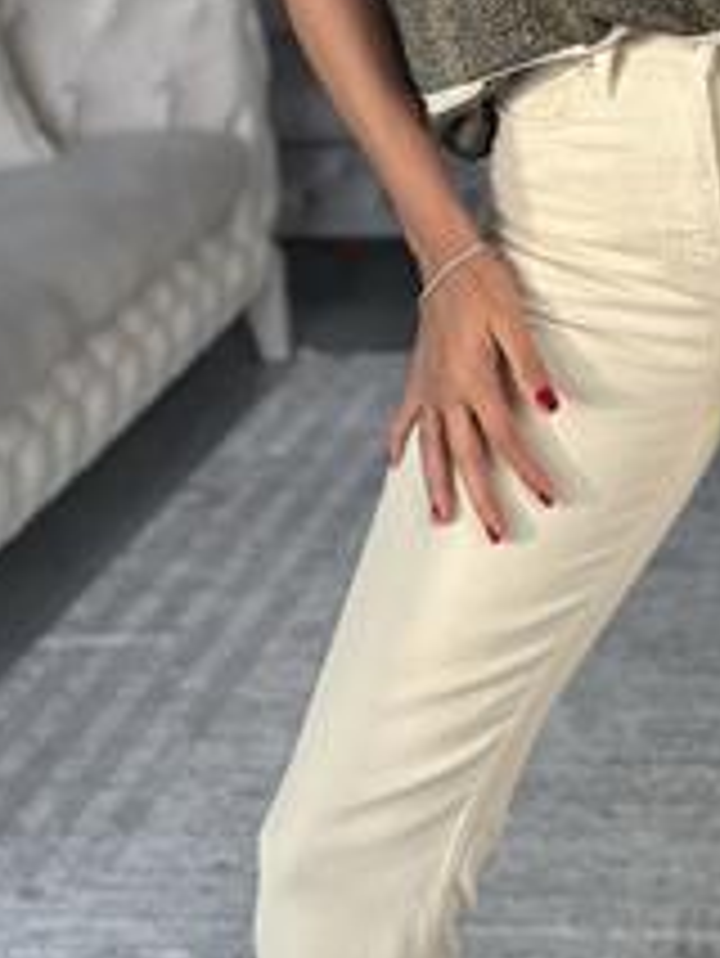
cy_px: -112
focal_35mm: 114
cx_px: 684
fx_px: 3158
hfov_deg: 12.9
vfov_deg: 16.7
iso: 125
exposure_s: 1/111
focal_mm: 6.86
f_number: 1.78
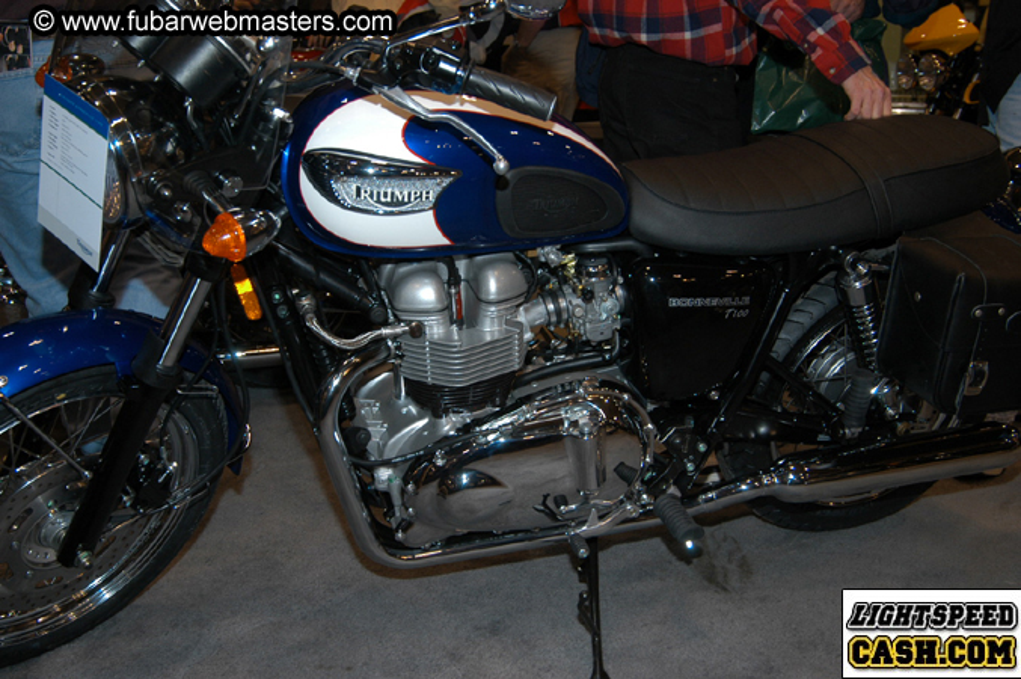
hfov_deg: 53.2
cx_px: 510
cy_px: 340
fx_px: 1020
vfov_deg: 36.8
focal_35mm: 36
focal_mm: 24
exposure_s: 1/60
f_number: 5
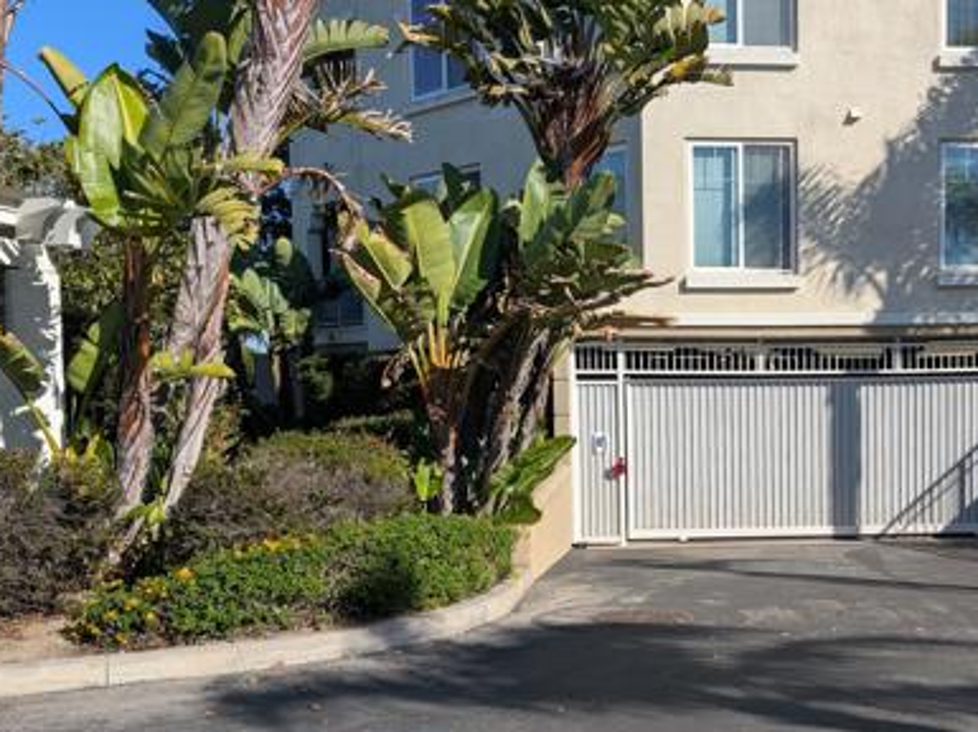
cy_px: 491
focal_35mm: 40
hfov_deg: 45.2
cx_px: 734
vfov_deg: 35.5
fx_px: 1129
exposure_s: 1/1418
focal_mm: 6.9
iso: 24
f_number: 1.68
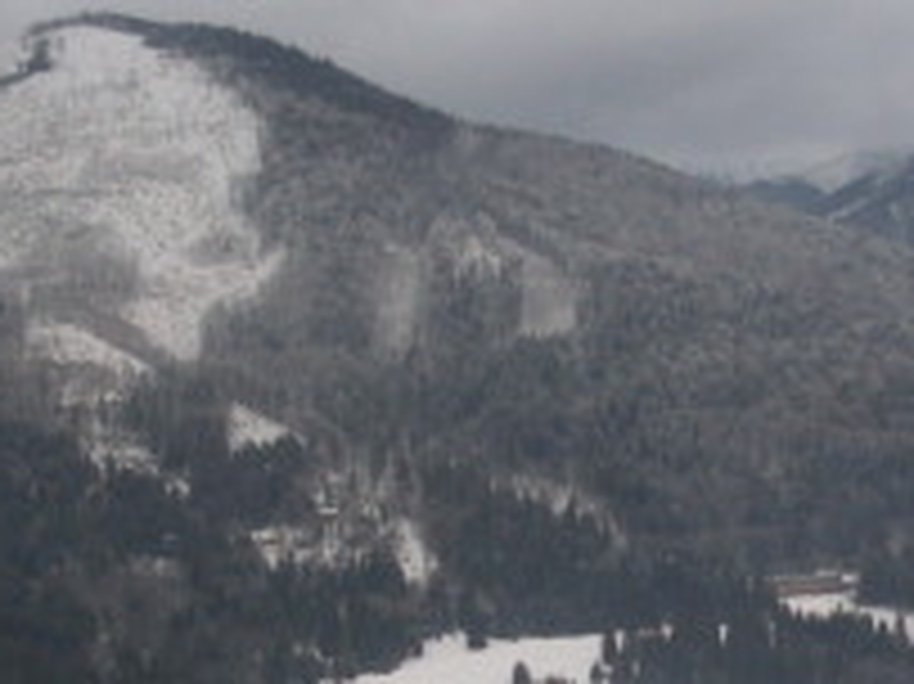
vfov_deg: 16.2
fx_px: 2375
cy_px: 594
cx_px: 698
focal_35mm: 90
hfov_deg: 21.6
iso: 80
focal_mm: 6.3
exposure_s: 1/350
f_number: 2.8
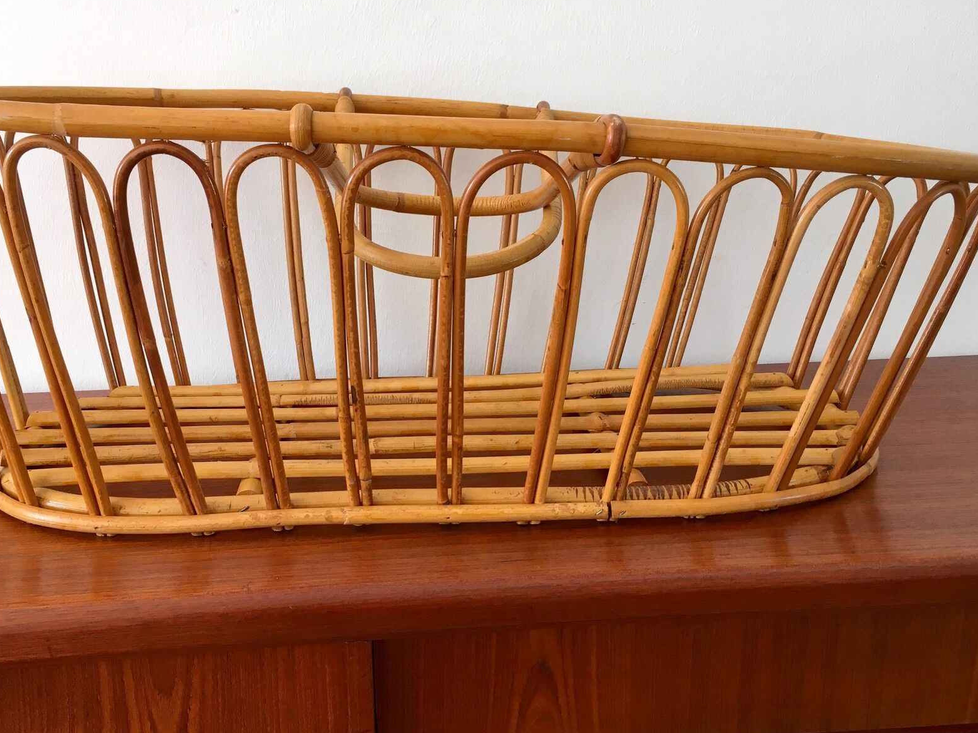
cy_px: 348
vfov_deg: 38.7
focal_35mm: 37
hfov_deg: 50.0
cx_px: 427
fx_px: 1045
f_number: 2.2
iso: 25
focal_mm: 4.15
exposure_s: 1/33
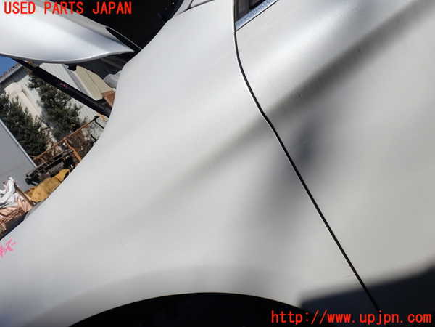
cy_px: 164
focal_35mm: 30
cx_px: 218
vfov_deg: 46.8
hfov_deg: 60.0
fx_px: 377
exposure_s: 1/320
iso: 100
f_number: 9
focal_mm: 5.4
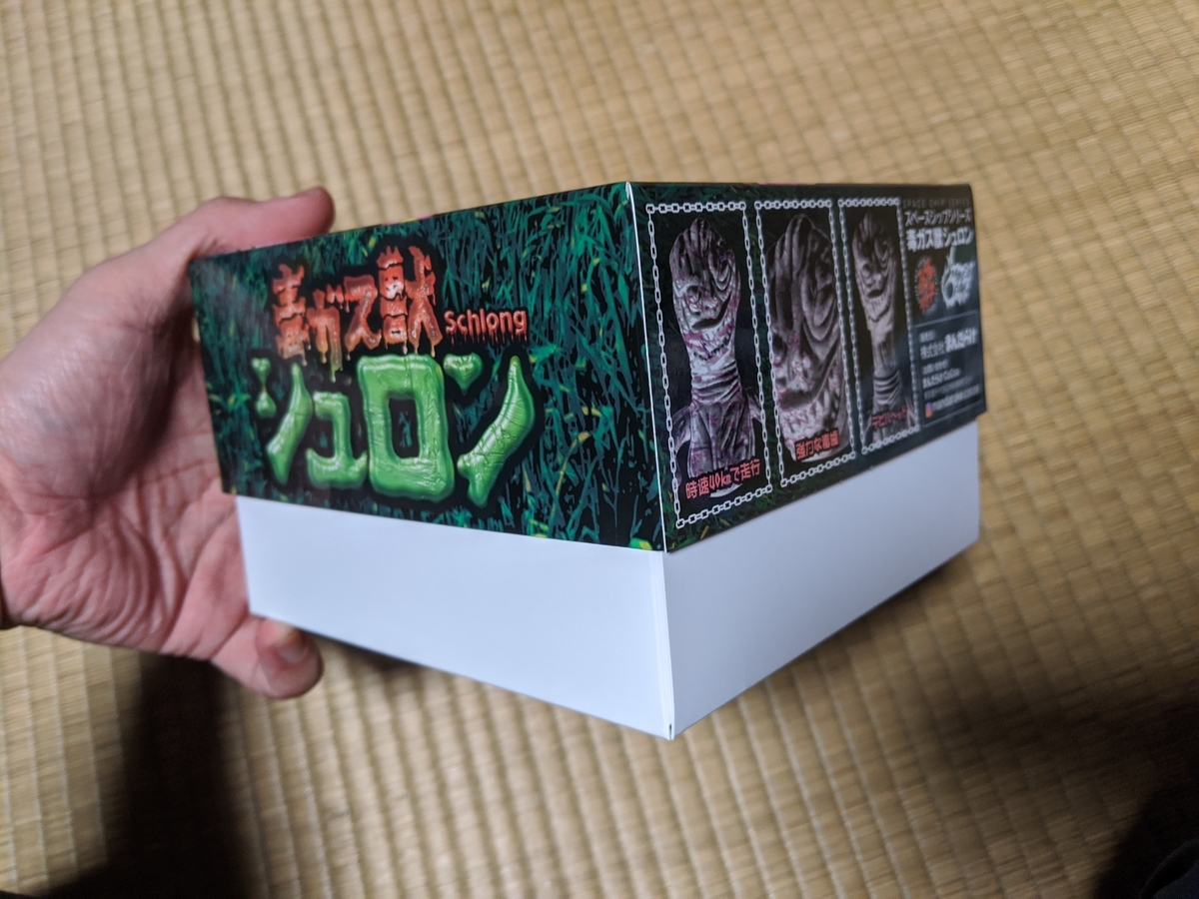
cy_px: 450
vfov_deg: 51.4
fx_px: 935
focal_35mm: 27
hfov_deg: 65.3
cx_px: 600
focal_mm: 4.44
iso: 226
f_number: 1.8
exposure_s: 1/59.4
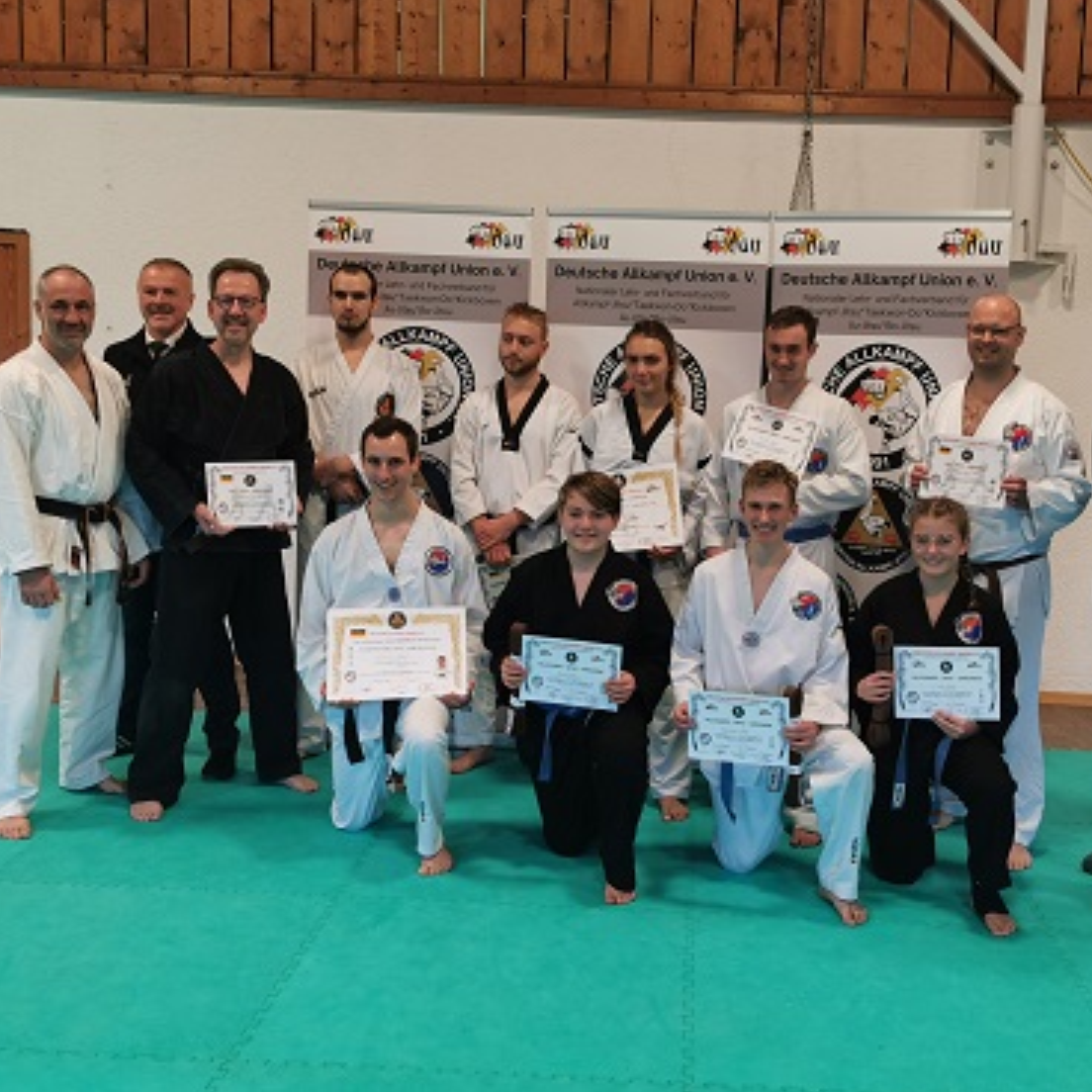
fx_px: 1499
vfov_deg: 40.0
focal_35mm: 42
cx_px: 647
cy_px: 547
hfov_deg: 39.9
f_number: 1.6
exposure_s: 1/60
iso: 100
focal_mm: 5.56
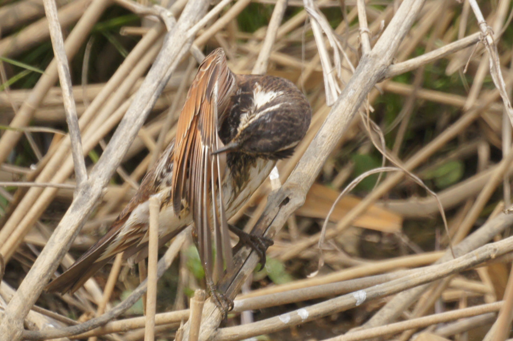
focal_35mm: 750
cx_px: 256
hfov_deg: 2.8
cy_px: 170
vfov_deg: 1.8
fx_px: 10674
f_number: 8
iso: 320
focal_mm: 500
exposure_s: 1/500
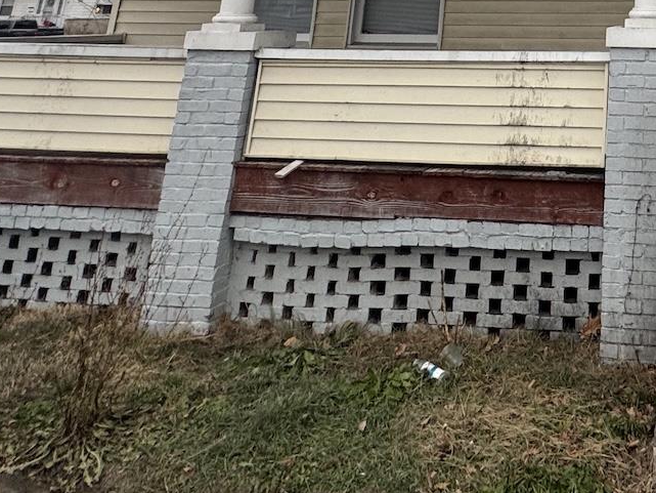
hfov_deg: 37.7
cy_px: -272
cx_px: 673
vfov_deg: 24.5
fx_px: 834
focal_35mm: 44
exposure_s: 1/99
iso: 50
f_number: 2.2
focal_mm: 2.22
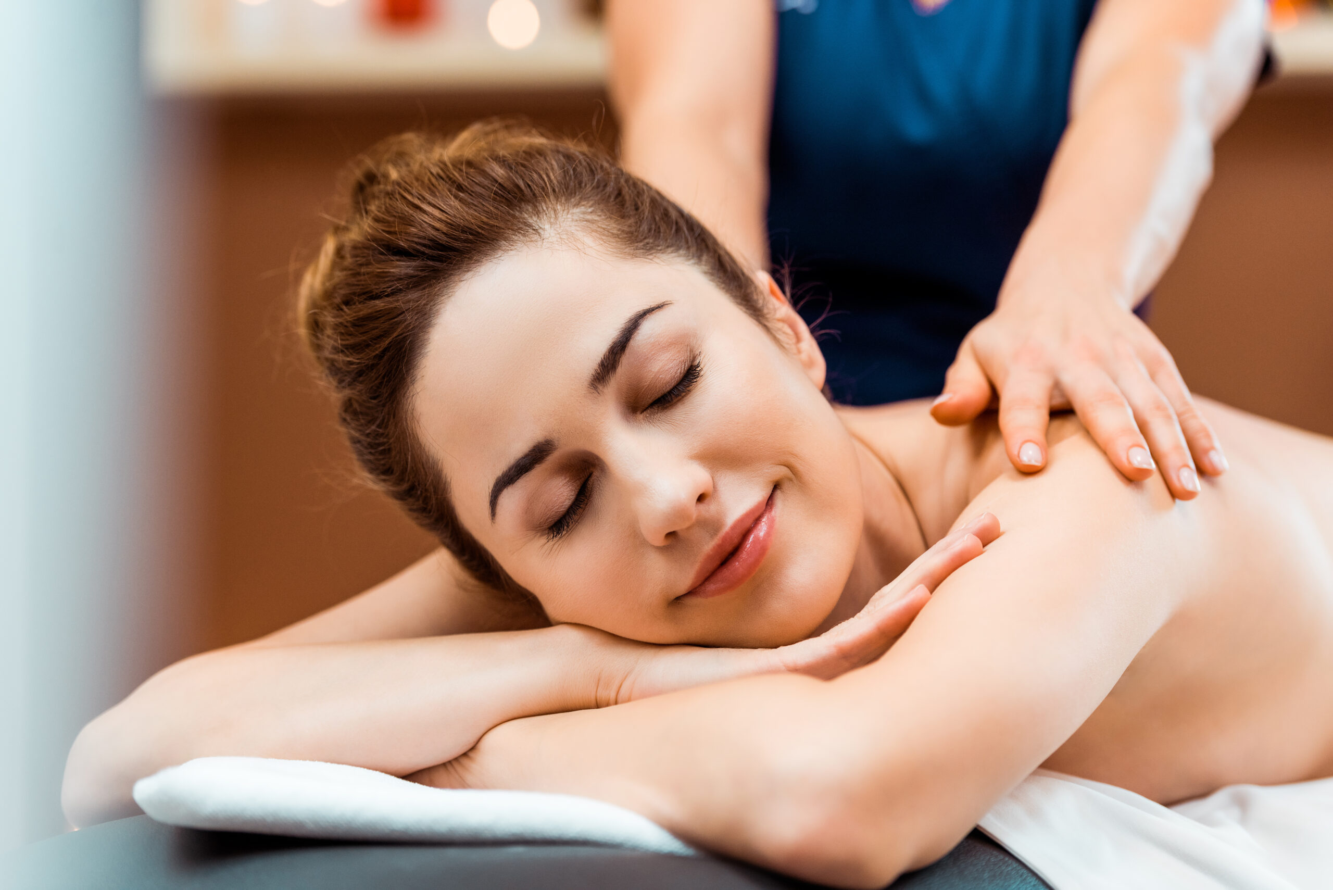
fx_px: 4074
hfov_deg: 18.6
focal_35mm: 110
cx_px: 666
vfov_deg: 12.5
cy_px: 445
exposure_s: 1/160
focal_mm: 110
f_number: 3.5
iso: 320
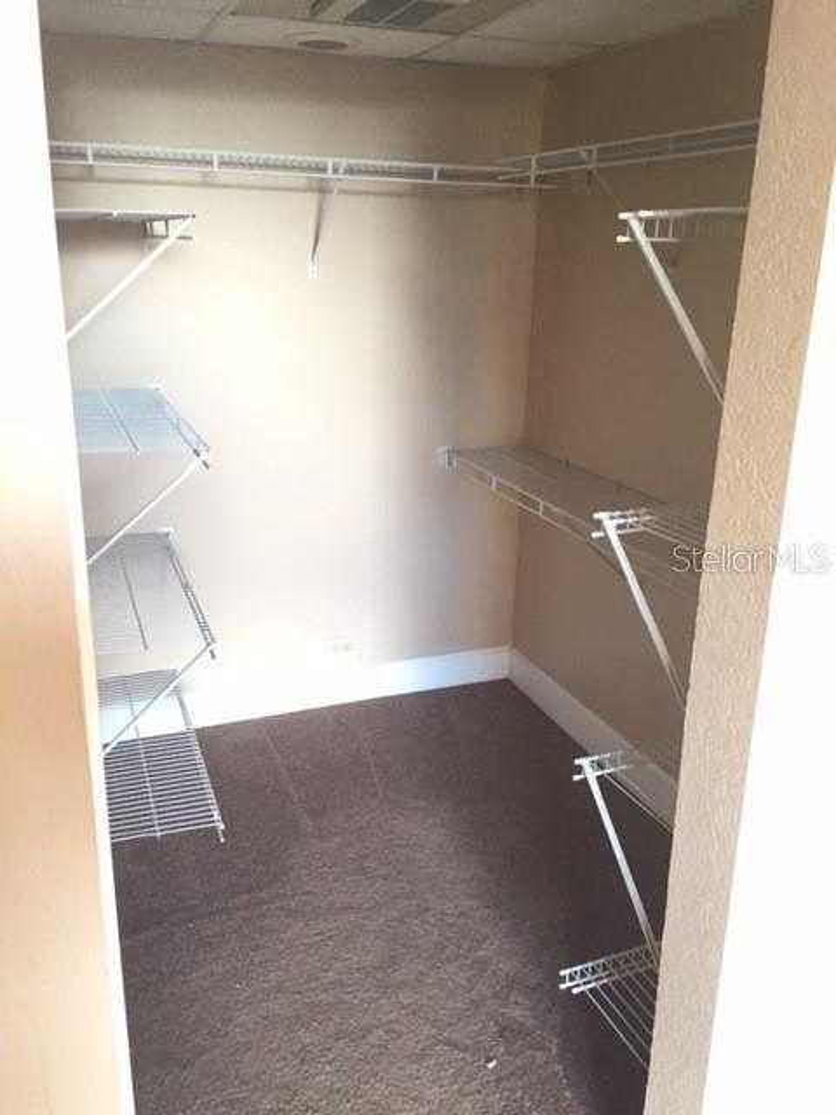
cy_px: 558
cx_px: 418
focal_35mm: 29
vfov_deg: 61.7
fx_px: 934
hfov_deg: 48.2
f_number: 2.2
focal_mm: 4.15
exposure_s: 1/30
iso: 250
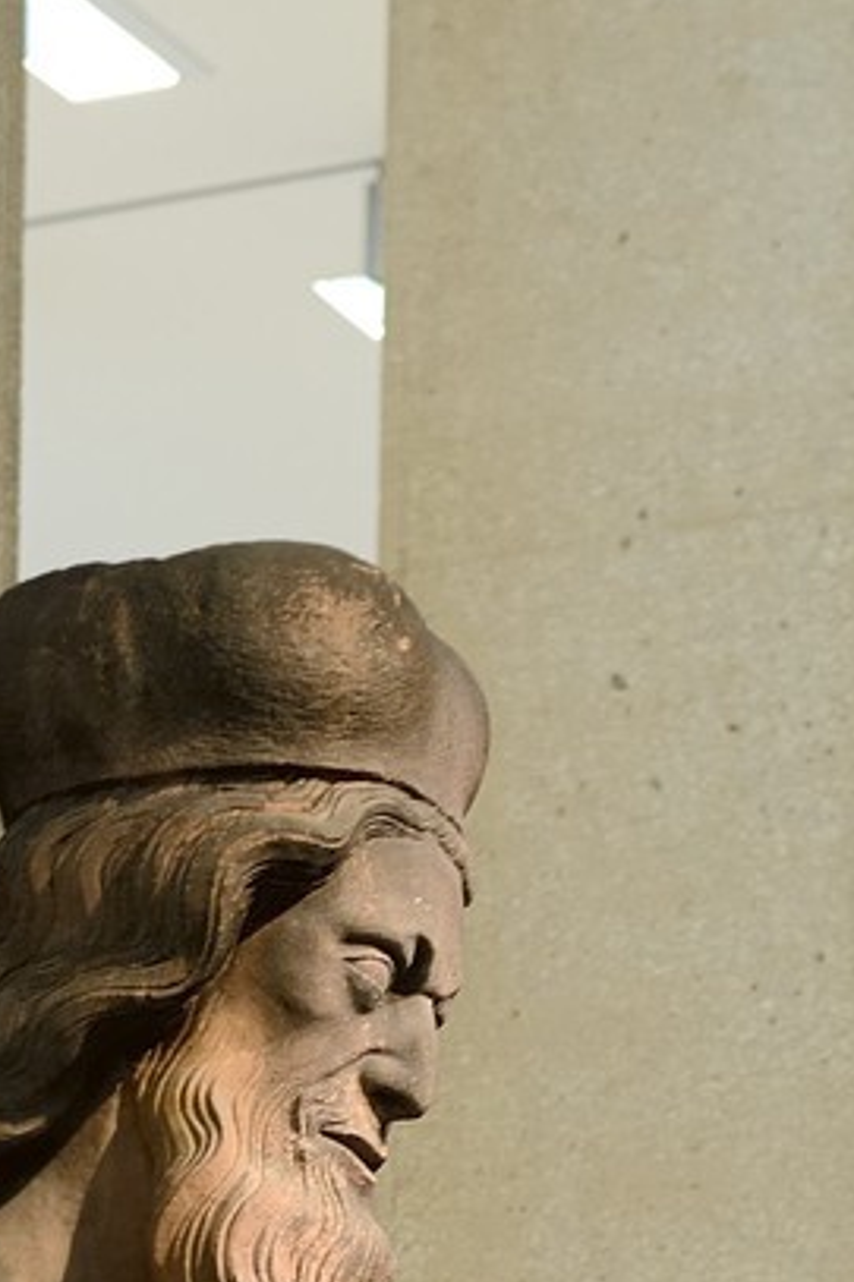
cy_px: 2507
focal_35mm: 275
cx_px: 871
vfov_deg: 7.2
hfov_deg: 5.0
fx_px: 9793
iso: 800
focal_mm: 70
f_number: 5
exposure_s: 1/4
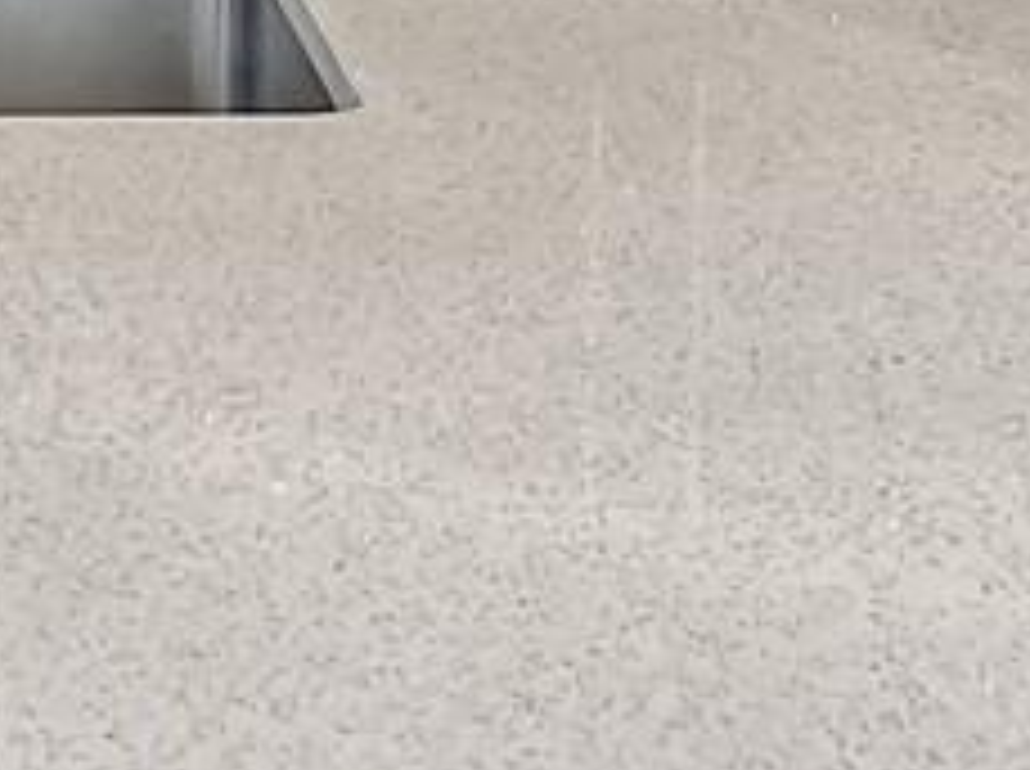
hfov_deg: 10.9
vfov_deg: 7.4
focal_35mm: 175
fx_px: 5199
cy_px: -1572
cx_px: -463
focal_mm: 5.1
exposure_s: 1/120
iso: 125
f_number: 1.6
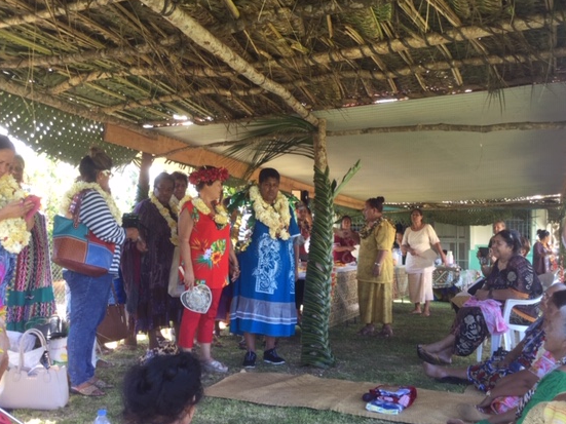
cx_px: 291
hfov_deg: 51.4
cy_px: 218
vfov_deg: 39.6
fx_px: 589
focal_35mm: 36
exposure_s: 1/50
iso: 25
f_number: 2.4
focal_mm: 3.3
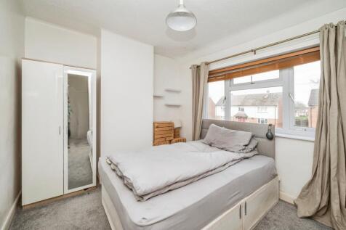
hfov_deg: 104.3
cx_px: 173
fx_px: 135
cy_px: 115
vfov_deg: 81.2
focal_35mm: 14
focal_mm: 14
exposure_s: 1/80
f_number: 8
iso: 400
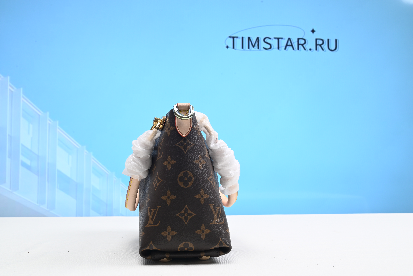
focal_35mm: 41
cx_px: 206
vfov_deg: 32.7
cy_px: 138
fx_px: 471
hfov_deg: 47.4
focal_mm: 41
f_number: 16
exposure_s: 1/2
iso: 100
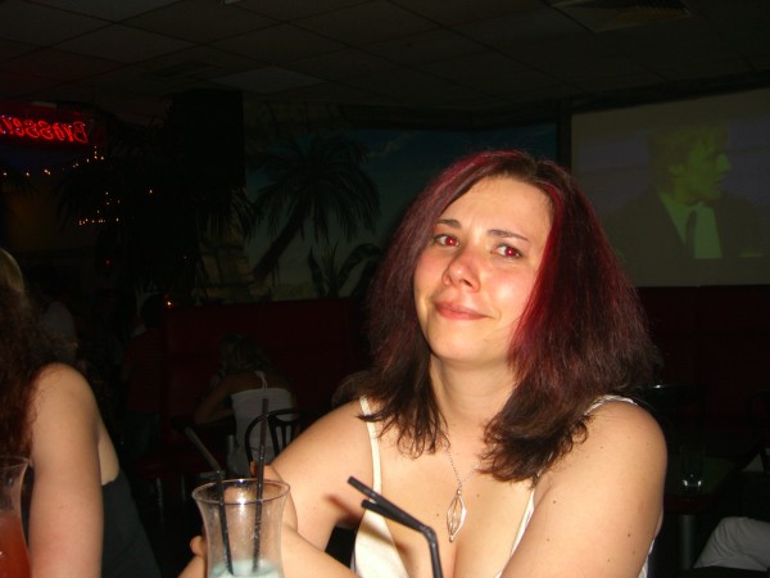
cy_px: 289
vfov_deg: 37.7
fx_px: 845
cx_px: 385
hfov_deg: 49.0
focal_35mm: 38
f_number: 2.8
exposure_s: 1/60
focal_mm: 7.9
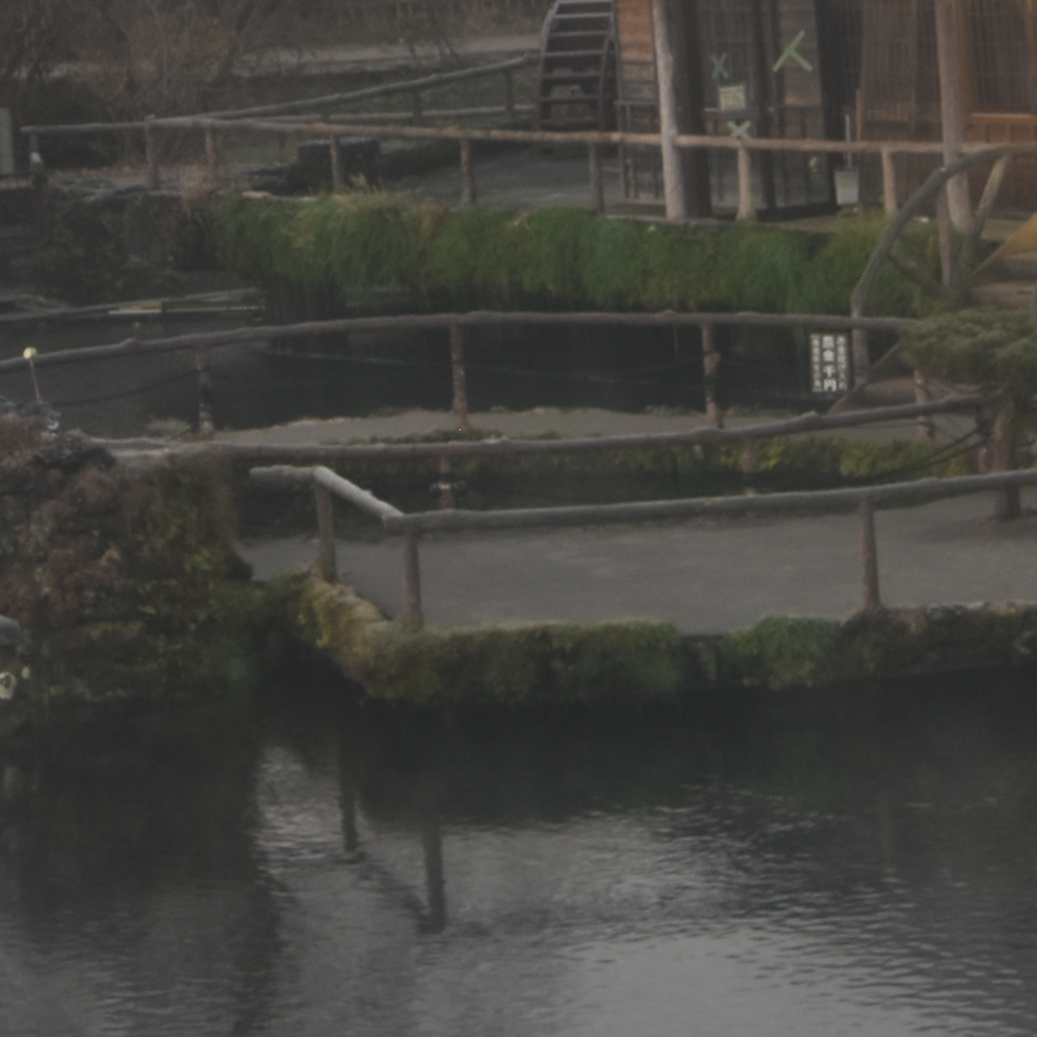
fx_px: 5756
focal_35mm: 170
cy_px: -379
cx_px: -96
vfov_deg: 10.1
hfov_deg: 10.2
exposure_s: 1/13
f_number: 4.2
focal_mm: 31
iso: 200
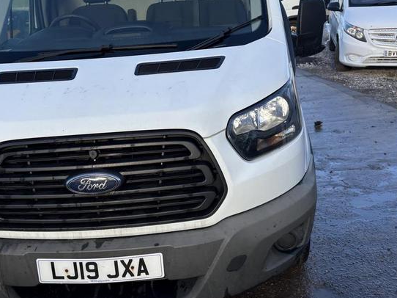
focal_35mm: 43
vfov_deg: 33.2
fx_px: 493
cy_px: 92
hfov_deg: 43.8
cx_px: 173
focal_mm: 5.96
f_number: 1.6
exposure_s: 1/1287
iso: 50
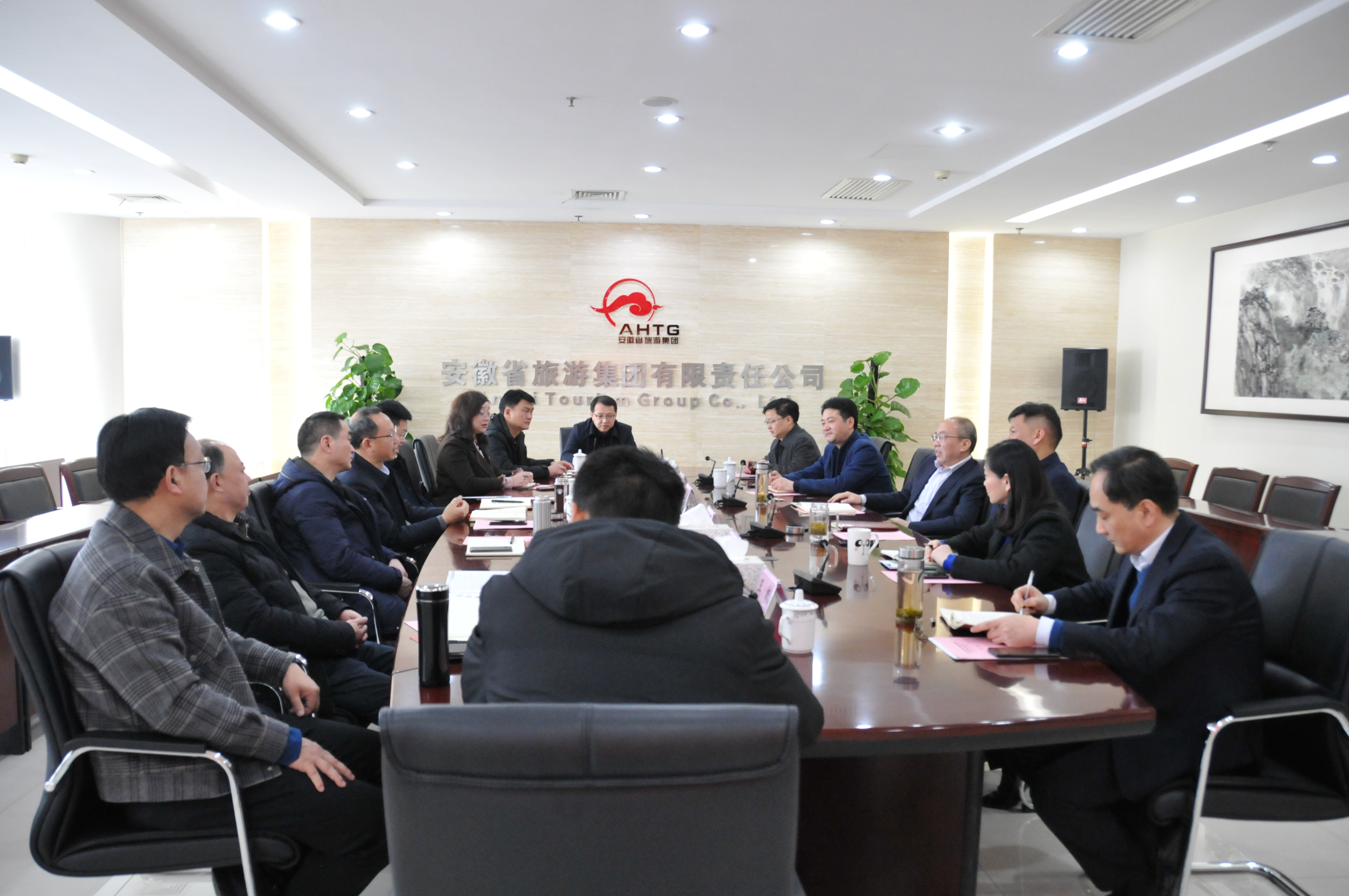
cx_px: 674
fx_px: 1011
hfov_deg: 67.4
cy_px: 448
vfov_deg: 47.8
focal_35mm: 27
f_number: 4
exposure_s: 1/50
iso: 1600
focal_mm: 18
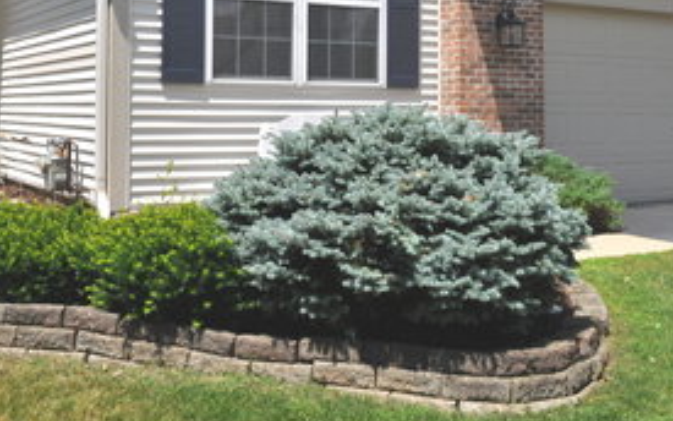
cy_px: 58
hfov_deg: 41.6
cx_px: 272
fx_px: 881
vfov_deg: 26.2
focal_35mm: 48
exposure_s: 1/400
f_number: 10
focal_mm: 18
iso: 200
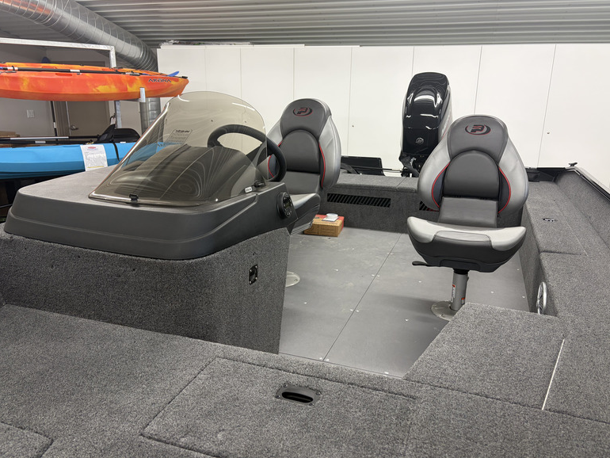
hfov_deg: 65.3
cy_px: 226
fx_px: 476
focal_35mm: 27
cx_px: 312
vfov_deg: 51.4
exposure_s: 1/120
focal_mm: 5.96
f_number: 1.6
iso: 125
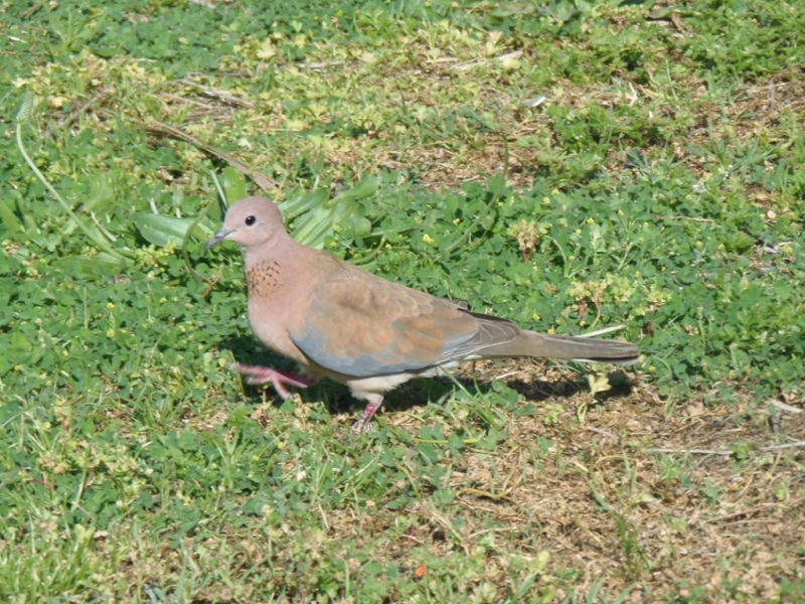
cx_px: 402
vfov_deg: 3.9
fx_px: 8930
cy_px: 302
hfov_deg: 5.2
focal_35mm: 384
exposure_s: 1/250
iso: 64
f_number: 5
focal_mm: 71.1
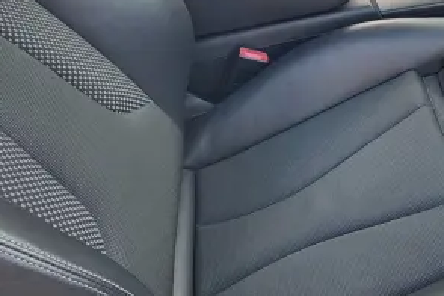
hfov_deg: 34.0
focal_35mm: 52
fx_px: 641
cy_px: -36
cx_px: 468
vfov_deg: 24.2
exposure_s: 1/100
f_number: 1.8
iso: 139
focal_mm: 5.56
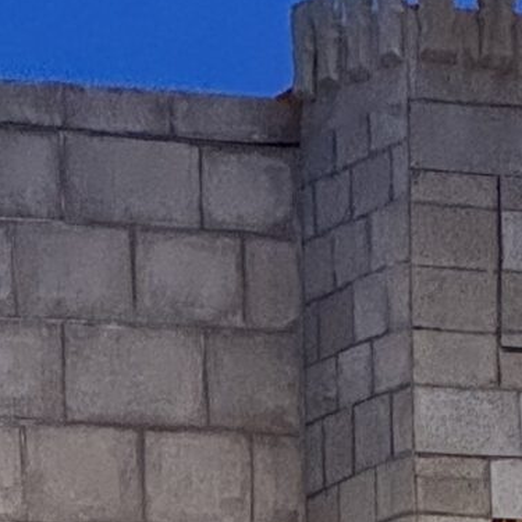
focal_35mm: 465
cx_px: 622
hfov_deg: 3.8
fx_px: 7933
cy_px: 1740
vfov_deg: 3.6
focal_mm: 9
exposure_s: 1/60
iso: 500
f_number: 2.8
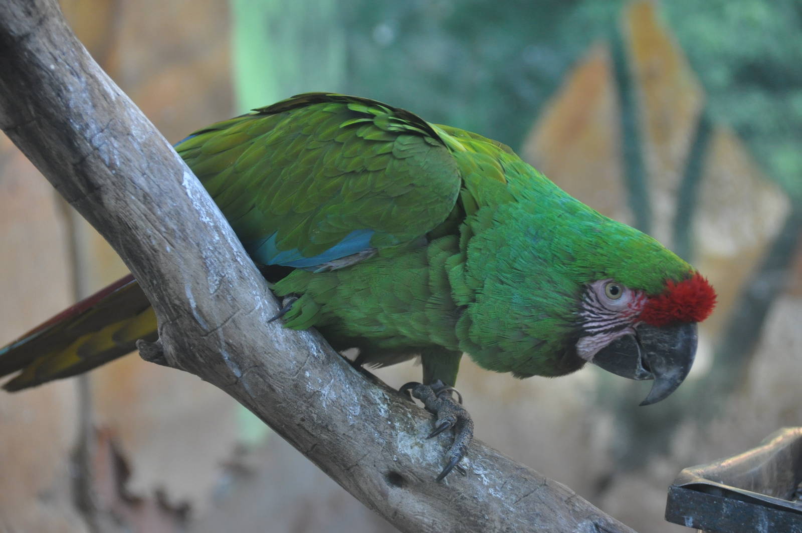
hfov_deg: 10.2
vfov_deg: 6.8
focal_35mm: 202
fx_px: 4506
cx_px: 401
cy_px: 266
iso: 1000
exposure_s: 1/125
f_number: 5.6
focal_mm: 135
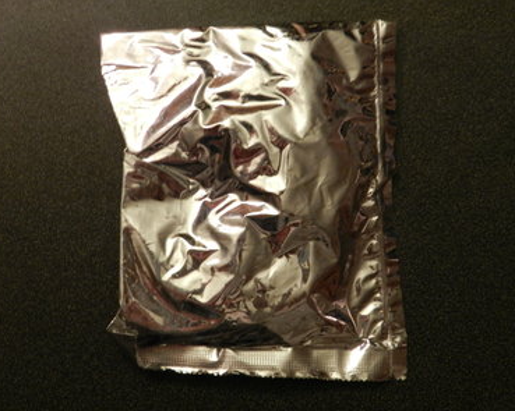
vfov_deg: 21.3
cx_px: 239
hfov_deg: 26.4
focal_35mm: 72
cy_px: 208
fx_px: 1097
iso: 400
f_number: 4.7
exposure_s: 1/8
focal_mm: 12.1
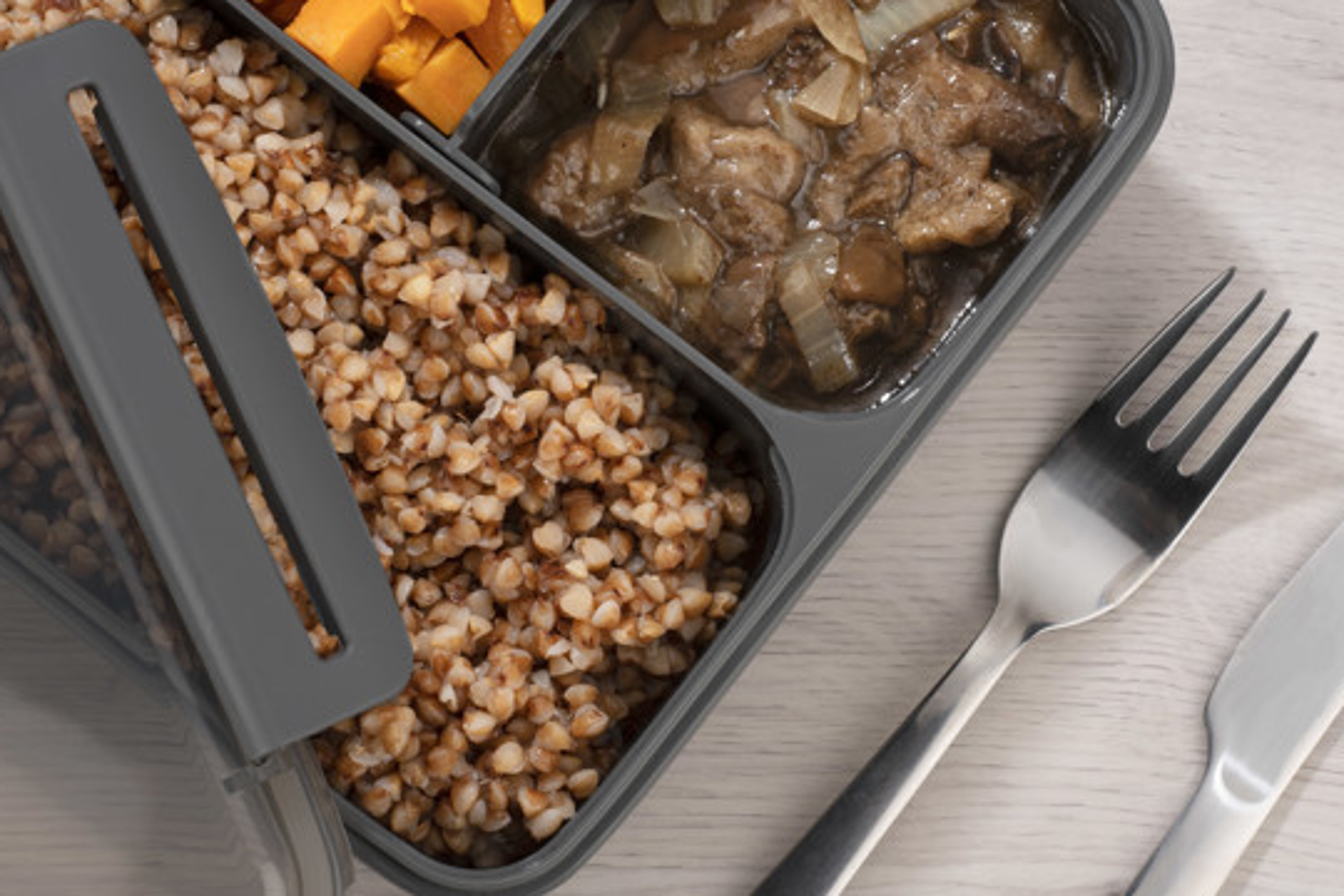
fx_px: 5264
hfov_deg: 14.5
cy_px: 428
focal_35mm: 141
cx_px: 612
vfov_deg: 9.7
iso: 100
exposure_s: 1/125
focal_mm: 85
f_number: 14
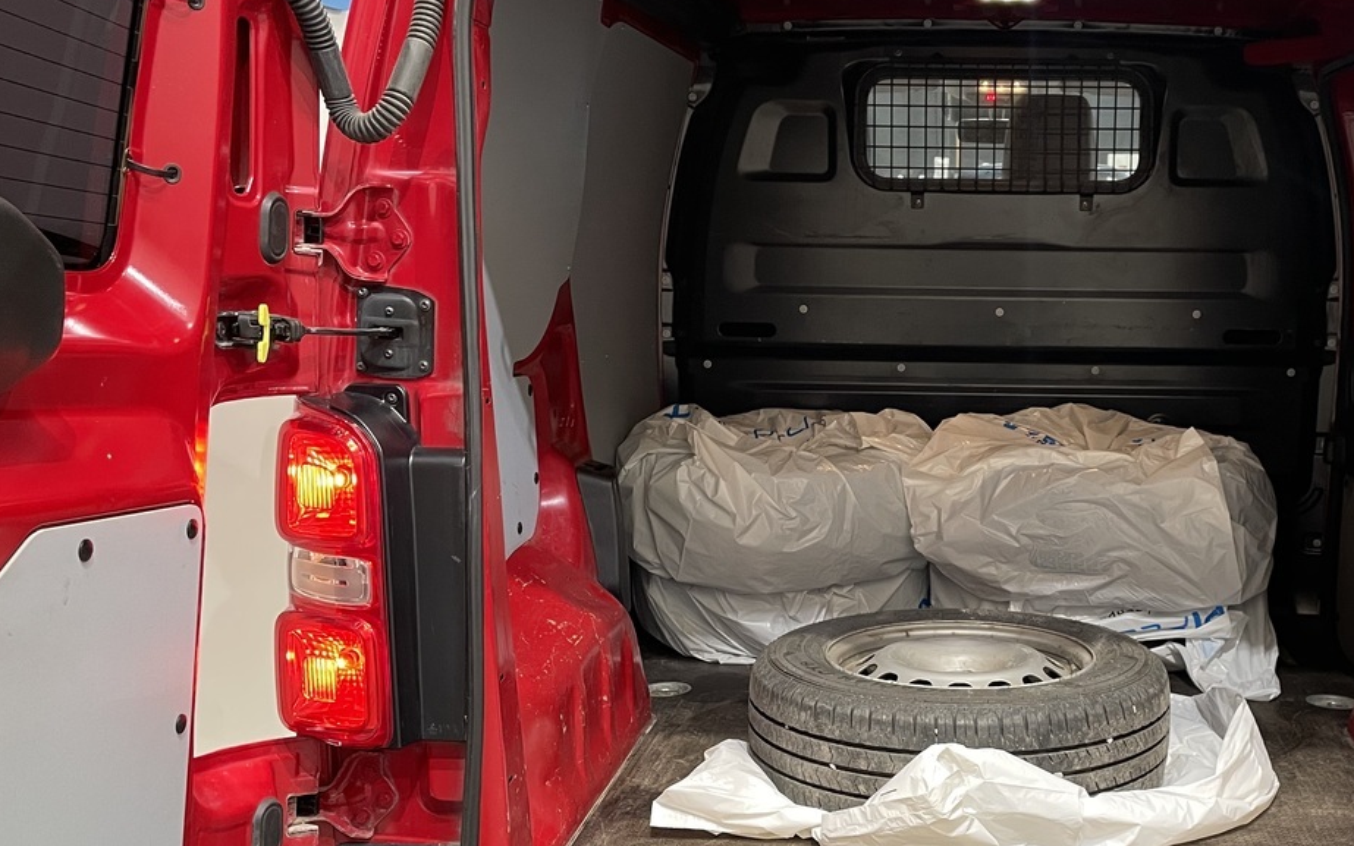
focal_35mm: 43
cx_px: 955
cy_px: 582
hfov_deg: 45.2
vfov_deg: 29.6
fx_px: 1587
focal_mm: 4.2
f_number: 1.6
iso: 160
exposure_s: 1/50
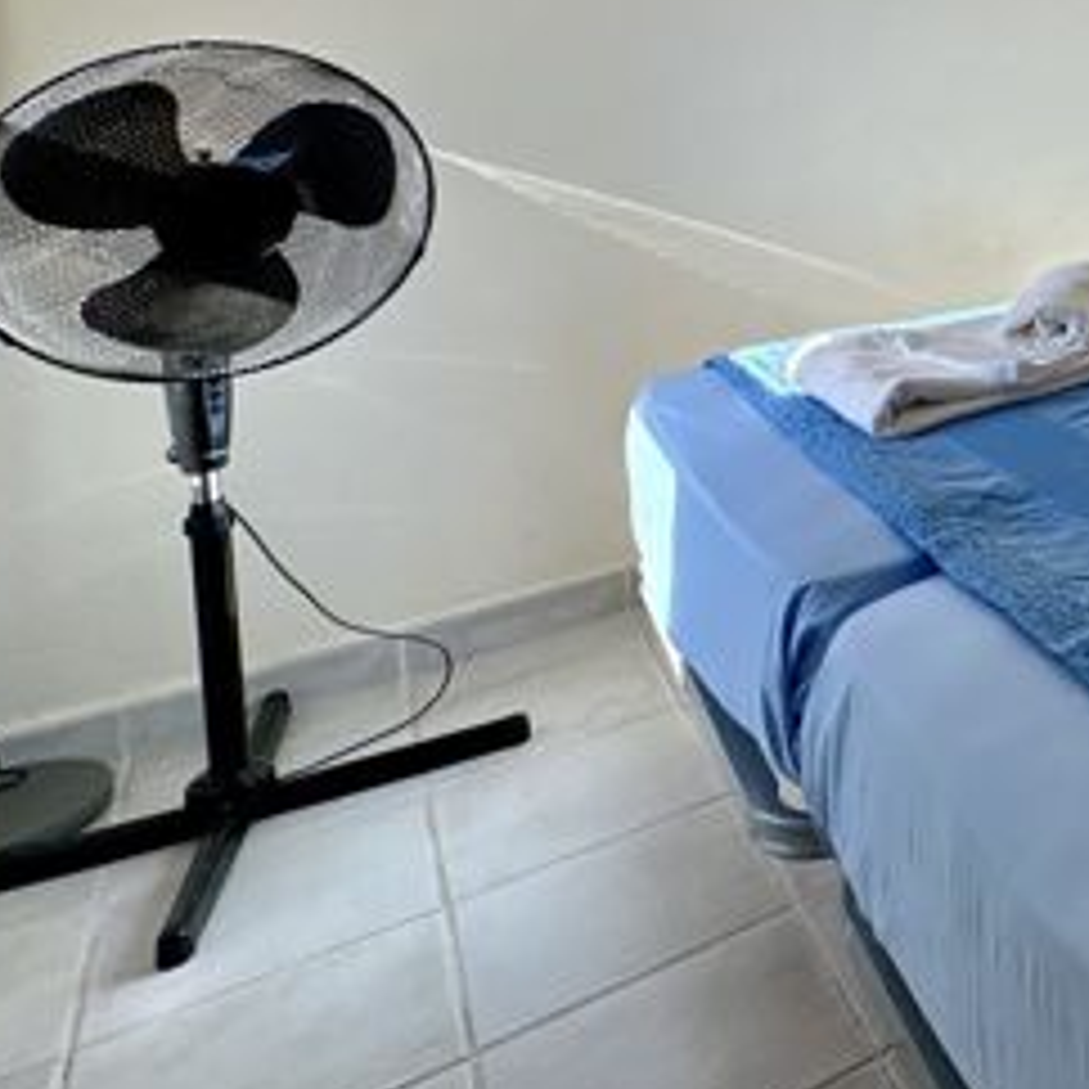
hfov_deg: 31.2
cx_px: 1523
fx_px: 1281
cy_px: 72
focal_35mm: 36
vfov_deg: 41.7
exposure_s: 1/394
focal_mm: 2.22
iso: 40
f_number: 2.2
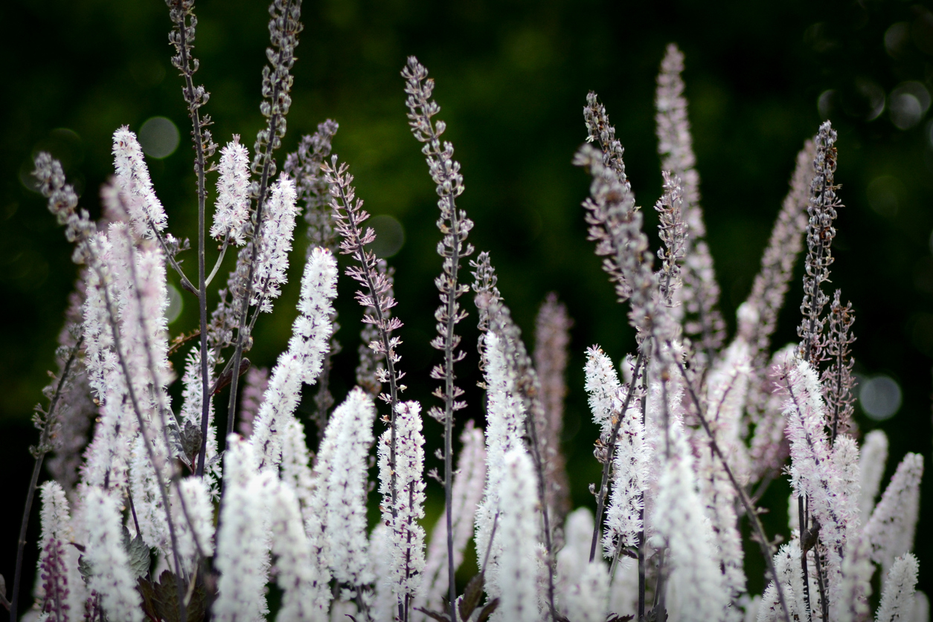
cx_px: 466
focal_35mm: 278
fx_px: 7194
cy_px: 311
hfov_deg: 7.4
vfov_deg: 5.0
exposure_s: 1/400
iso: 400
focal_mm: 185
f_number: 5.6
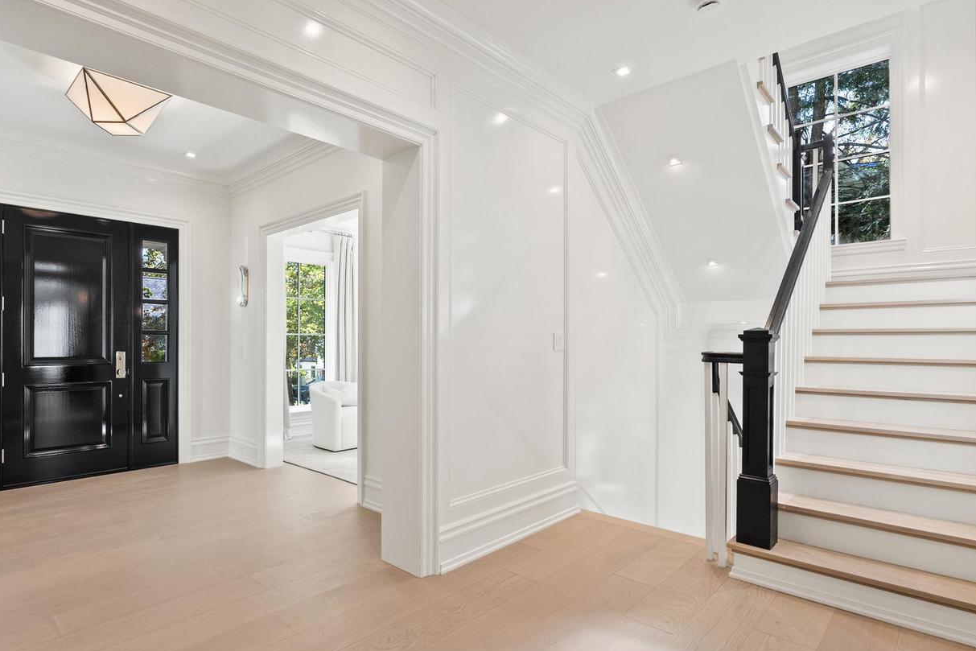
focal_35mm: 19
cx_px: 447
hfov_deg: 86.7
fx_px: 515
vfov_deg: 64.5
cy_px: 340
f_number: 5.6
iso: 800
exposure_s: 1/25
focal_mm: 16
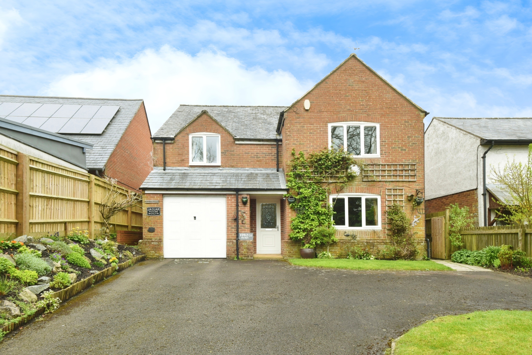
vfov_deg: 59.5
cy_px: 178
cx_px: 266
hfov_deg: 81.2
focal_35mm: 21
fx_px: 310
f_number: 14
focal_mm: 21
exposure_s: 1/160
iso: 500
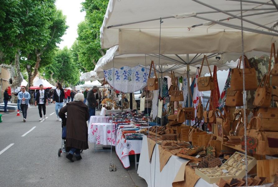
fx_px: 325
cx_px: 139
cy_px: 94
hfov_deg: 46.3
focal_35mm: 42
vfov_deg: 32.1
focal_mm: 28
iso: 200
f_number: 5
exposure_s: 1/100
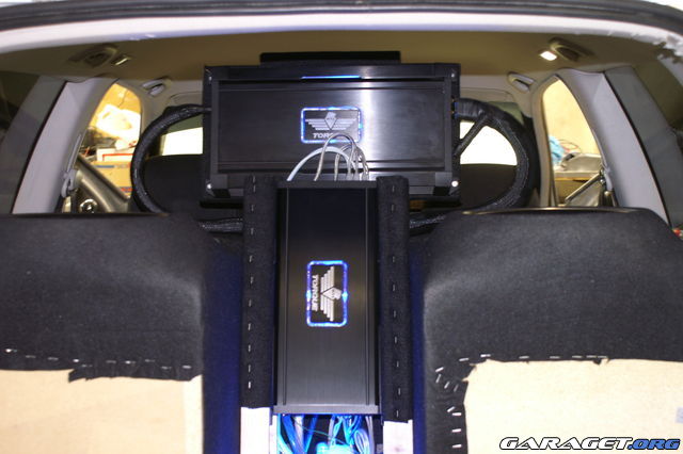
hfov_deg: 37.9
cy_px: 227
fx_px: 995
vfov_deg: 25.7
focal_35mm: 52
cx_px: 342
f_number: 5.6
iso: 400
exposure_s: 1/1.25
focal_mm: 35
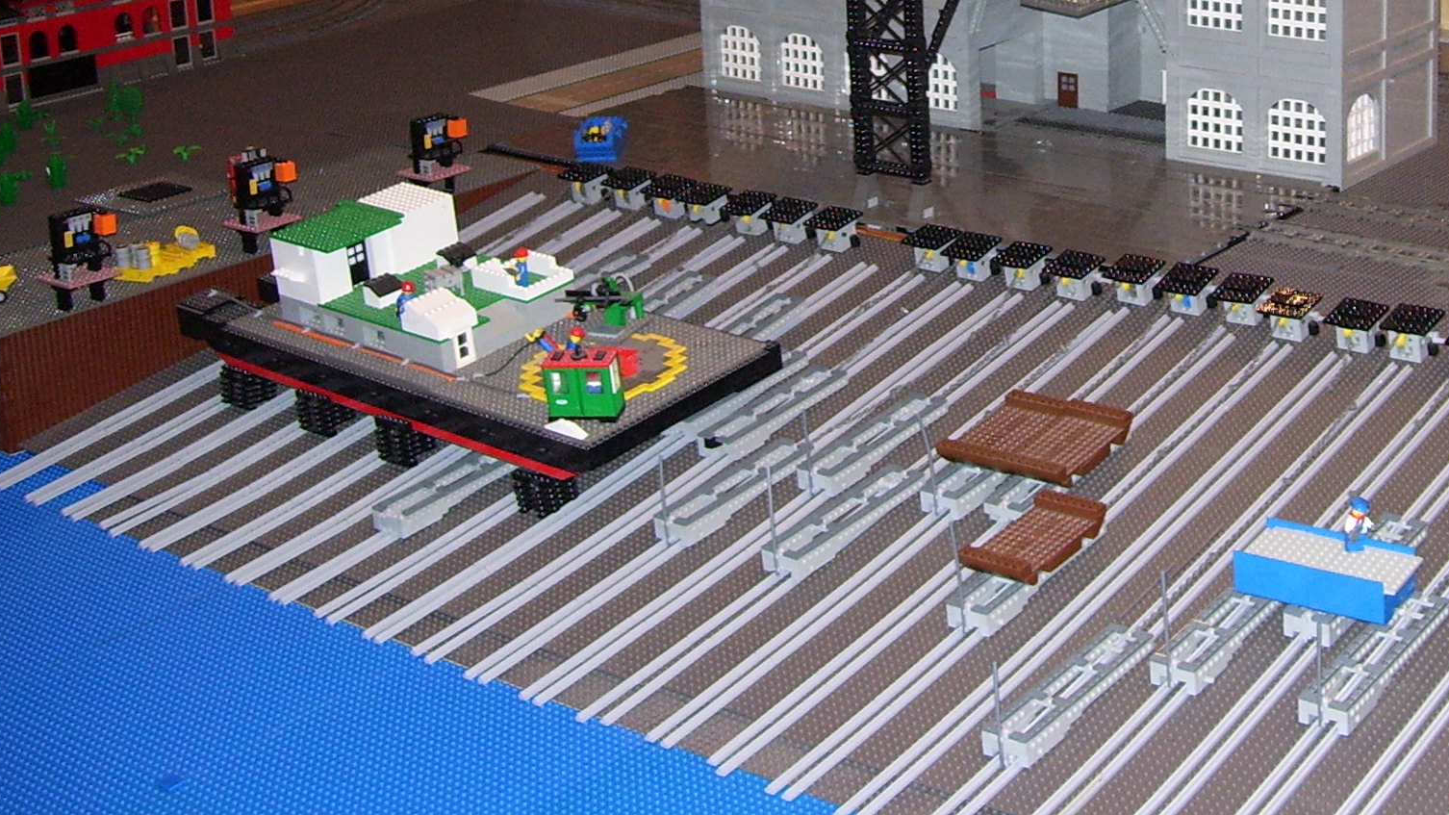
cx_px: 1002
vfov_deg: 19.4
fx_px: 2305
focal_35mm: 60
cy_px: -15
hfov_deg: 34.5
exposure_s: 1/60
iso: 160
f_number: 2.7
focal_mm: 6
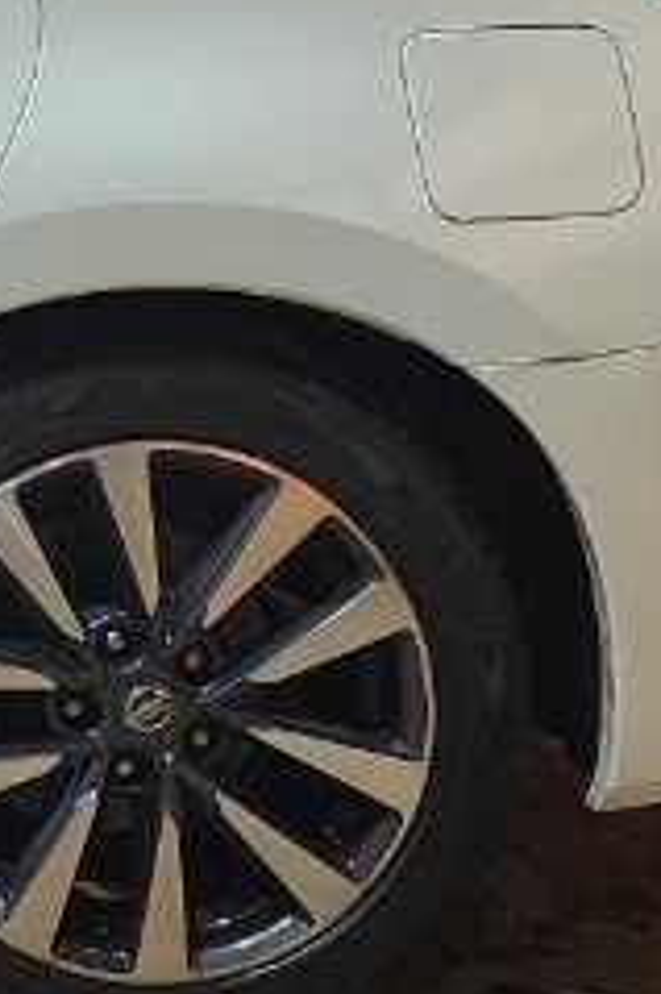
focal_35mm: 128
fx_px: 3530
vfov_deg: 15.3
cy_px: -254
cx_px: -1289
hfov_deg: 8.9
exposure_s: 1/120
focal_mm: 6.4
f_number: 1.8
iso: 64
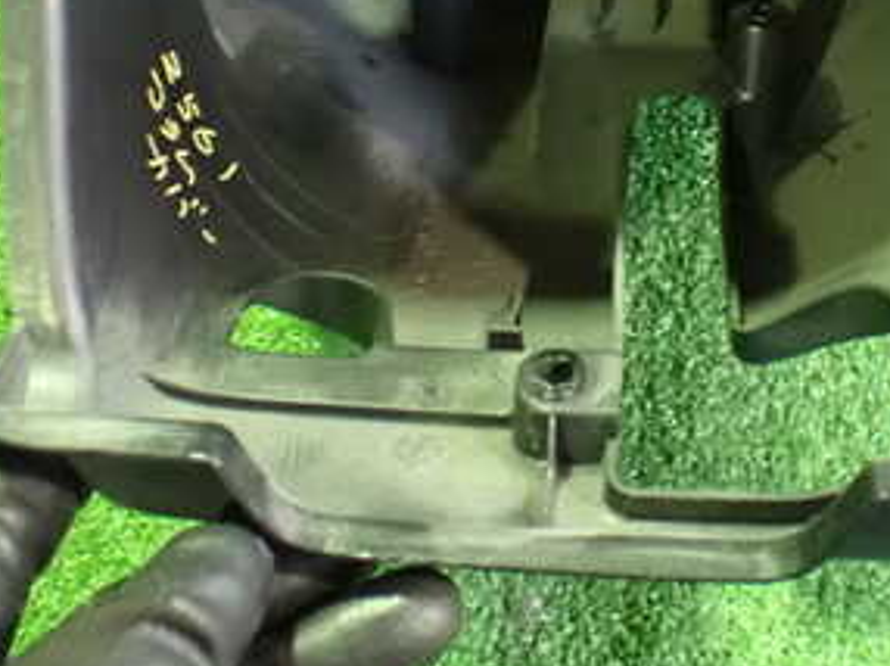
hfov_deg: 30.6
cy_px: 62
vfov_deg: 22.7
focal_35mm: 63
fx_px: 1618
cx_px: 560
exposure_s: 1/25
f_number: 2.3
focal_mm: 5.4
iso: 1600
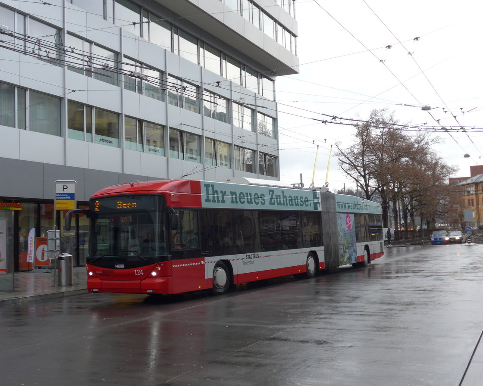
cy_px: 193
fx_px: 658
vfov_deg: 32.7
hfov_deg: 40.3
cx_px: 245
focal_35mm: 46
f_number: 2.8
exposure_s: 1/250
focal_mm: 9
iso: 100
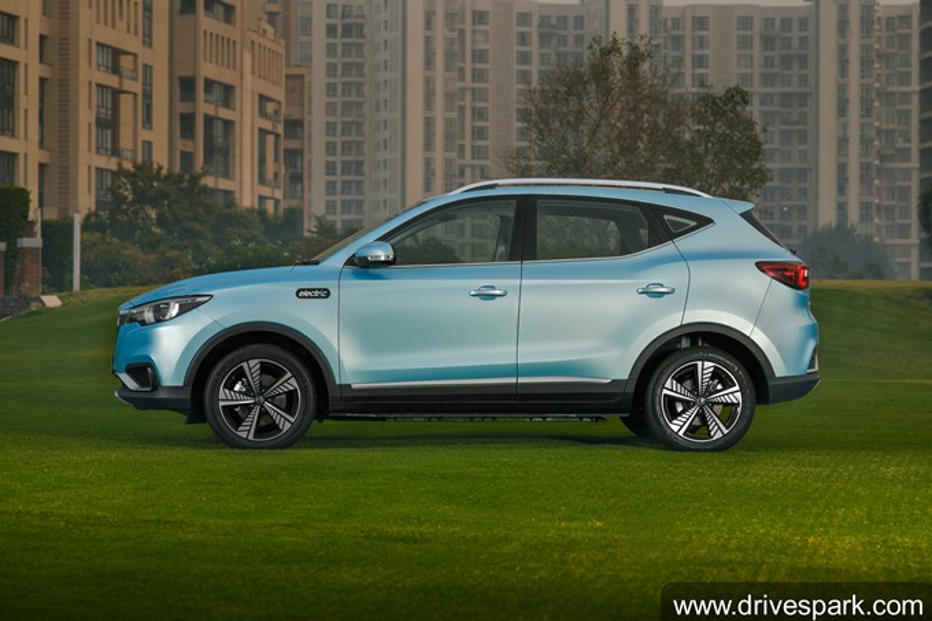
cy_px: 310
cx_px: 466
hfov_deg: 23.9
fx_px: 2200
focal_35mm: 85
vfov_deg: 16.1
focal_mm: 85
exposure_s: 1/160
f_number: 5
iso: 50
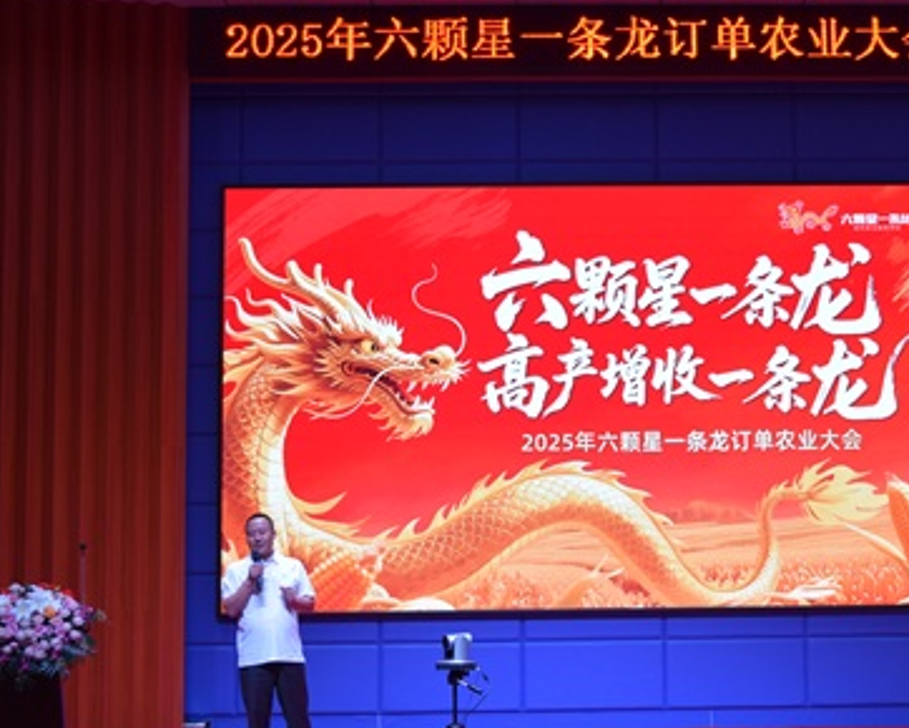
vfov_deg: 27.0
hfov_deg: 33.2
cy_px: 490
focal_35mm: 56
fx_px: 1507
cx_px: 623
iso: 400
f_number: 5.6
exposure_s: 1/125
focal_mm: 24
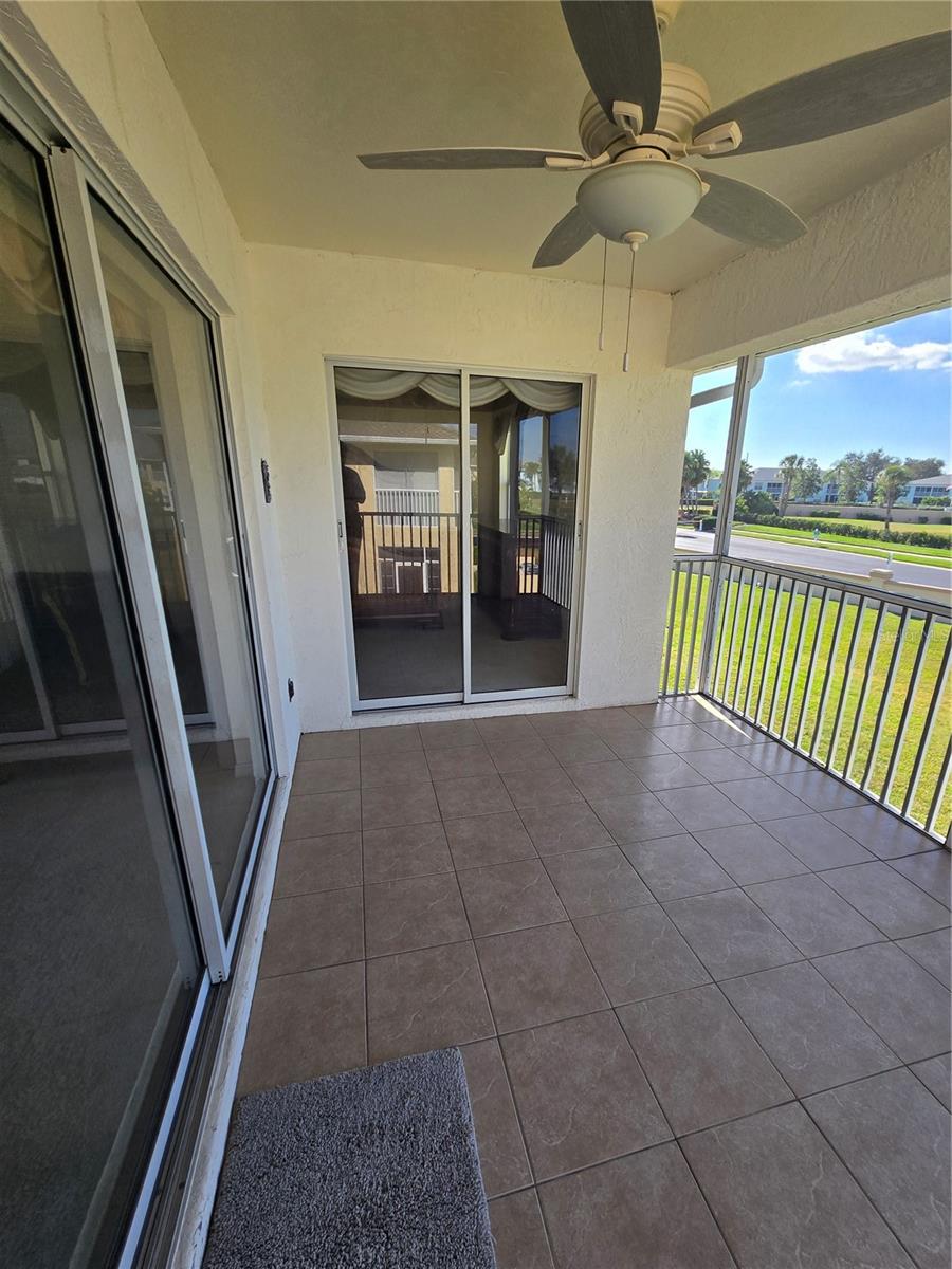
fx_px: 477
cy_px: 634
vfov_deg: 106.2
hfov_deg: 89.9
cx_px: 476
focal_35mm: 13
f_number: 2.2
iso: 50
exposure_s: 1/531
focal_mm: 2.2
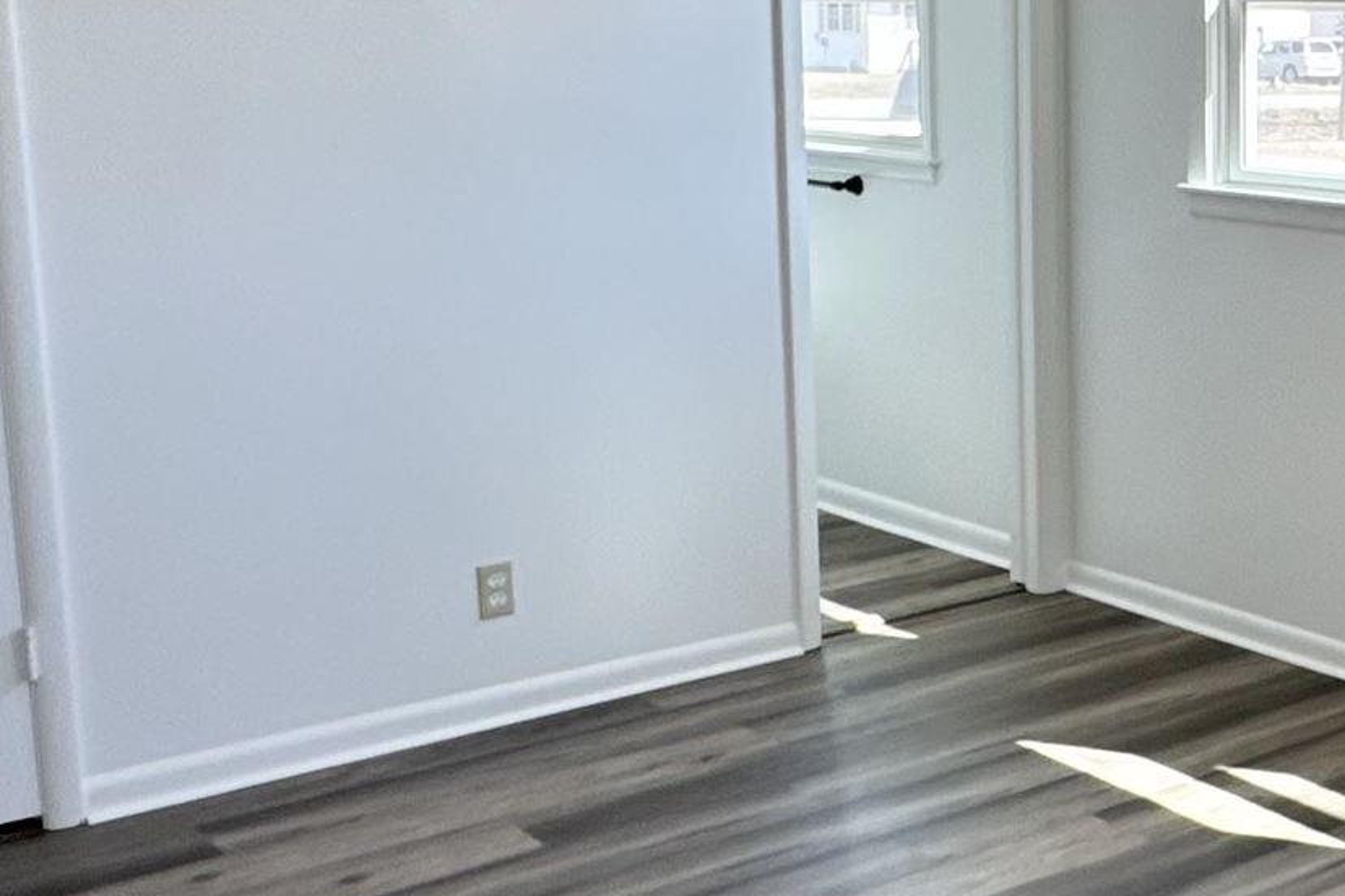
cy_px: 338
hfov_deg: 32.8
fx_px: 2017
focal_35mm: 54
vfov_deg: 25.0
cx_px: 1442
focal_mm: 2.22
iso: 40
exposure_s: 1/146
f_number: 2.2
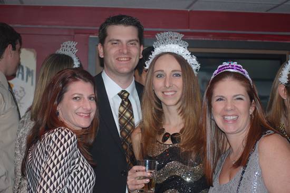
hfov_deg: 24.6
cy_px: 96
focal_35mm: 82
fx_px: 664
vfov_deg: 16.5
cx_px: 145
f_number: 4
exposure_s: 1/60
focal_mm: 55
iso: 400
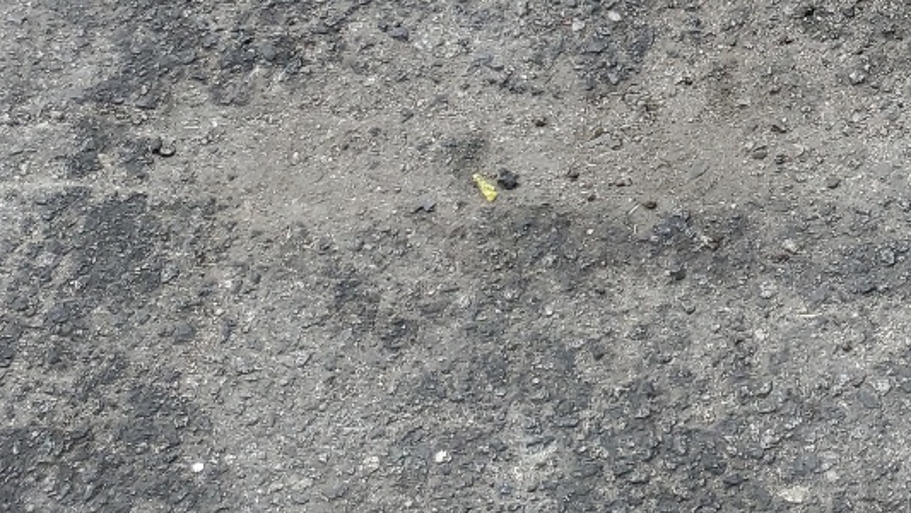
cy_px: -462
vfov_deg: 12.7
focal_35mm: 85
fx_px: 2054
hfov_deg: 24.6
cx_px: 733
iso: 50
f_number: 1.5
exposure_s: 1/667
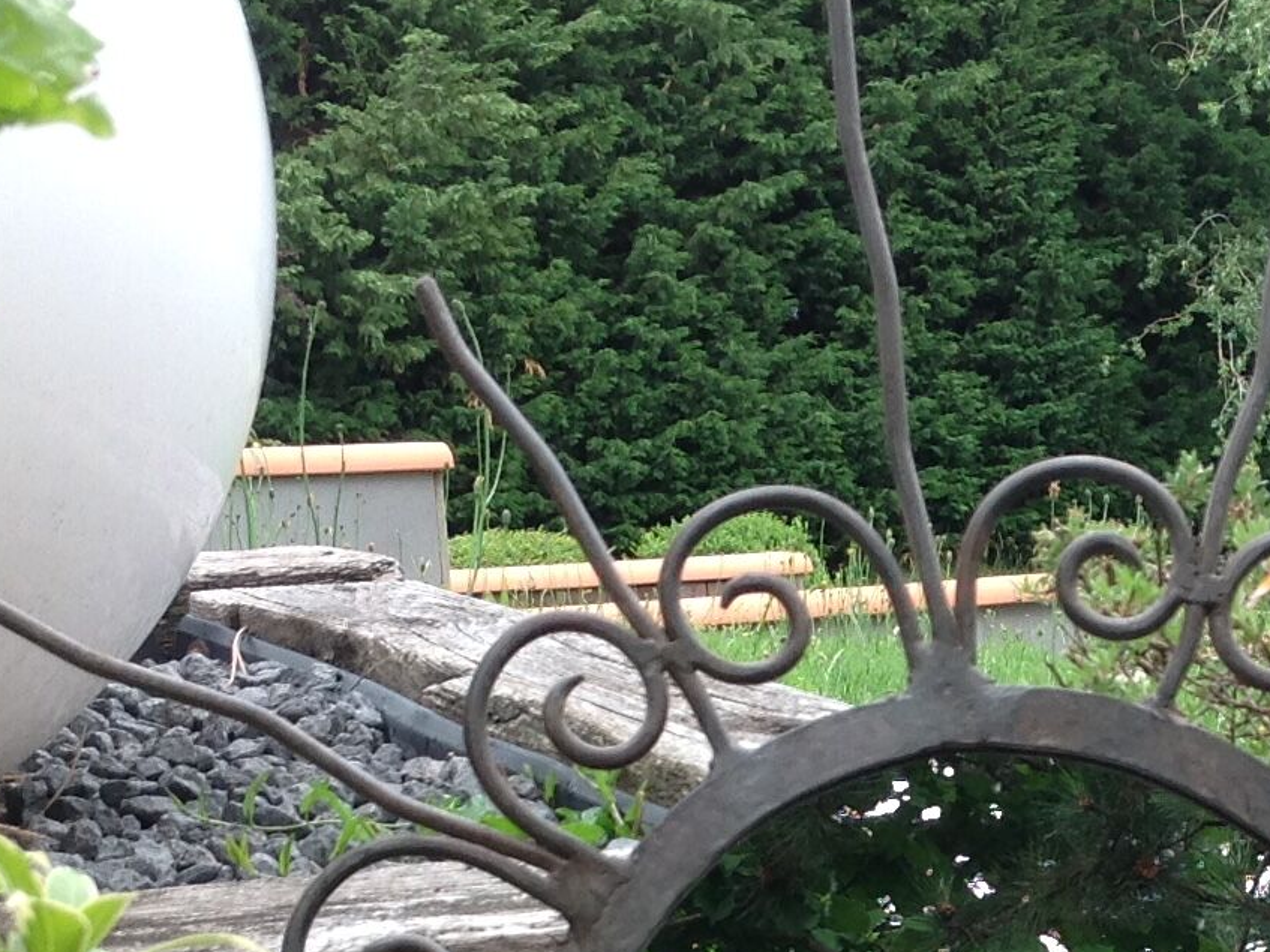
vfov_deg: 13.4
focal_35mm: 107
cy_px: 1153
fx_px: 3925
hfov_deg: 18.0
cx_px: 1180
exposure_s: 1/155
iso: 50
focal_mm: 4.28
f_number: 2.4
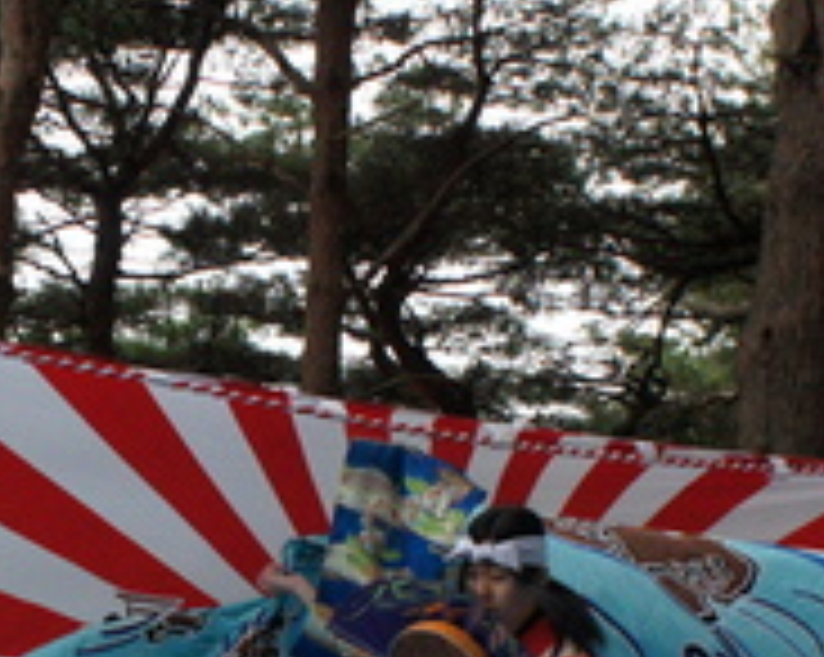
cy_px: 596
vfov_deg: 18.2
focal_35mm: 83
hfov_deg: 22.5
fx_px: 2022
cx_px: 86
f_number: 5
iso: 1600
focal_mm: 18
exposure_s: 1/500
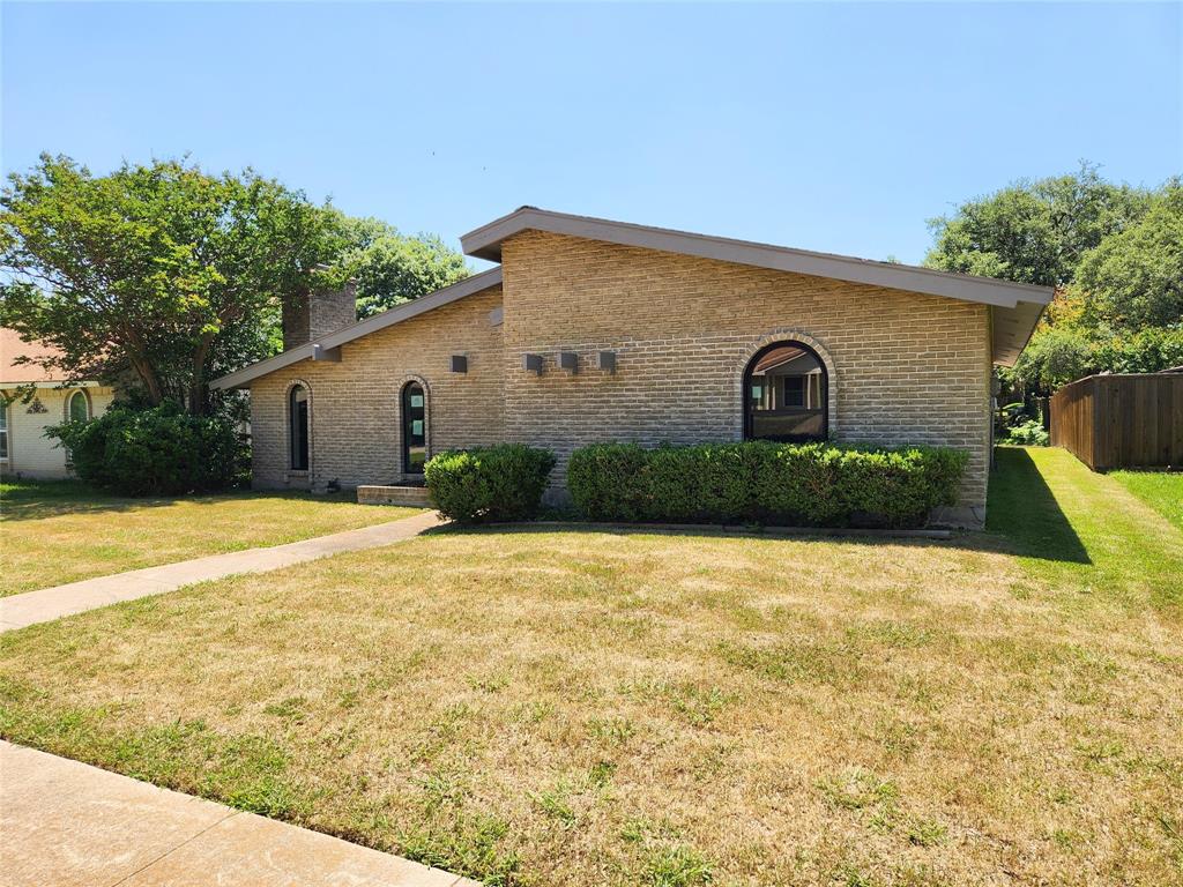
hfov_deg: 73.9
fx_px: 786
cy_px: 444
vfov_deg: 58.9
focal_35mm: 23
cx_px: 592
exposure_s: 1/1064
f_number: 1.8
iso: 20
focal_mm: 5.4
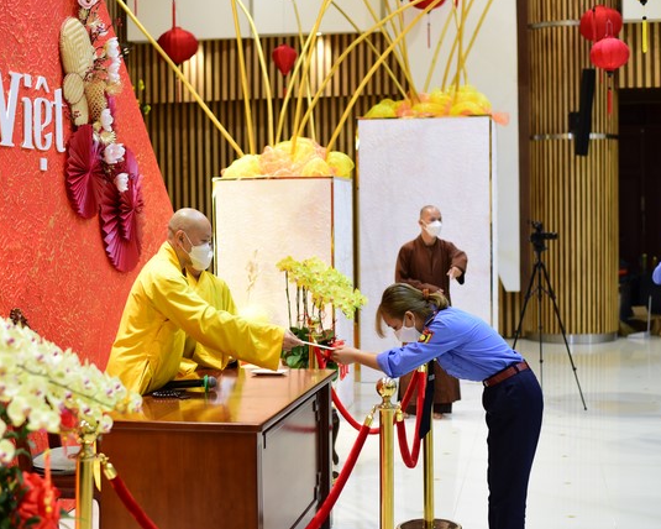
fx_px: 1115
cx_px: 310
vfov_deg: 26.7
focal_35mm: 57
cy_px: 262
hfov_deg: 33.0
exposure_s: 1/125
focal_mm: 50
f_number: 2.5
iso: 1000
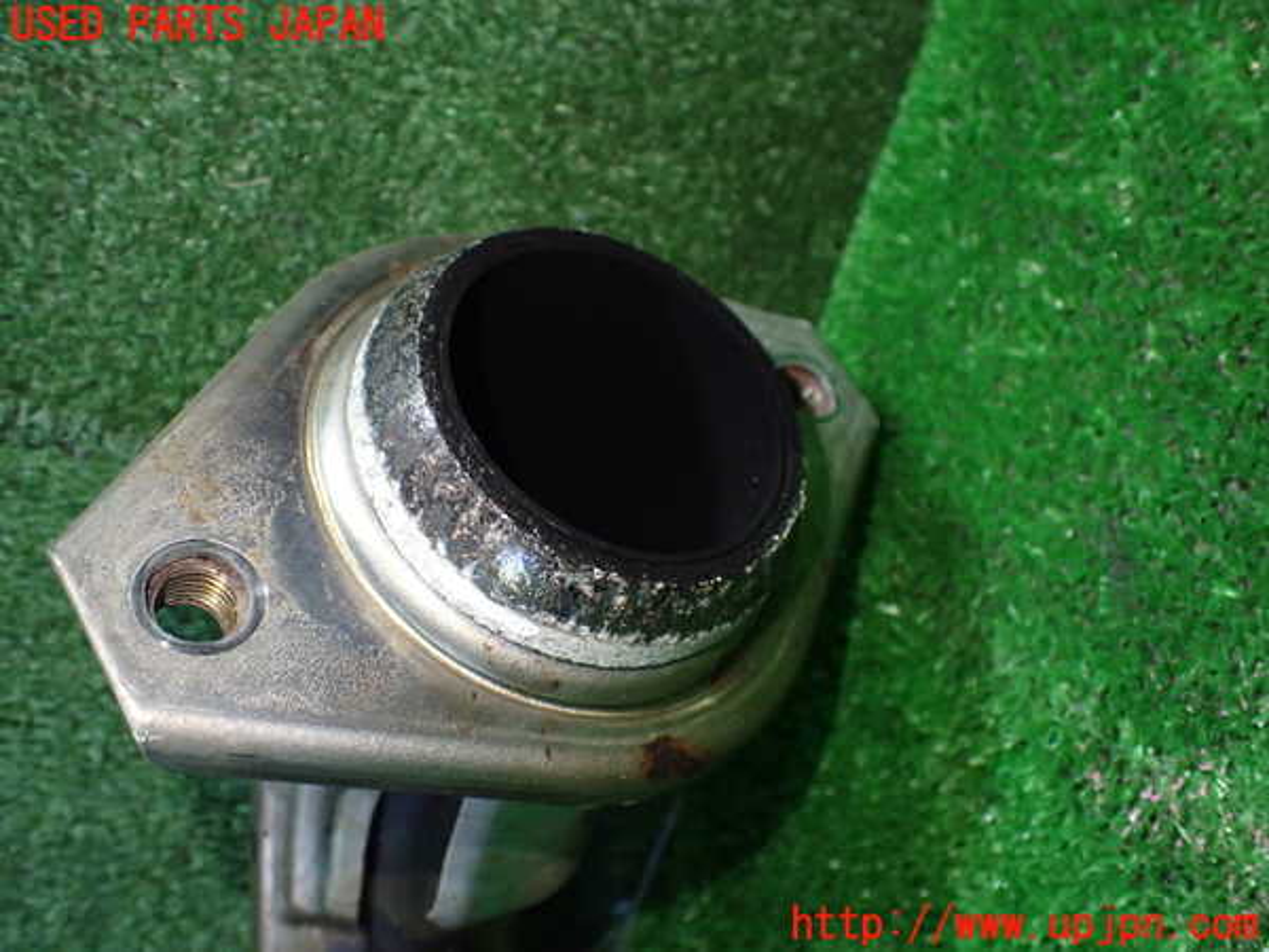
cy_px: 476
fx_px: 1100
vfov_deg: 46.8
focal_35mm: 30
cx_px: 634
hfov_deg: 60.0
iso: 800
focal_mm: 5.4
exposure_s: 1/125
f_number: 2.3
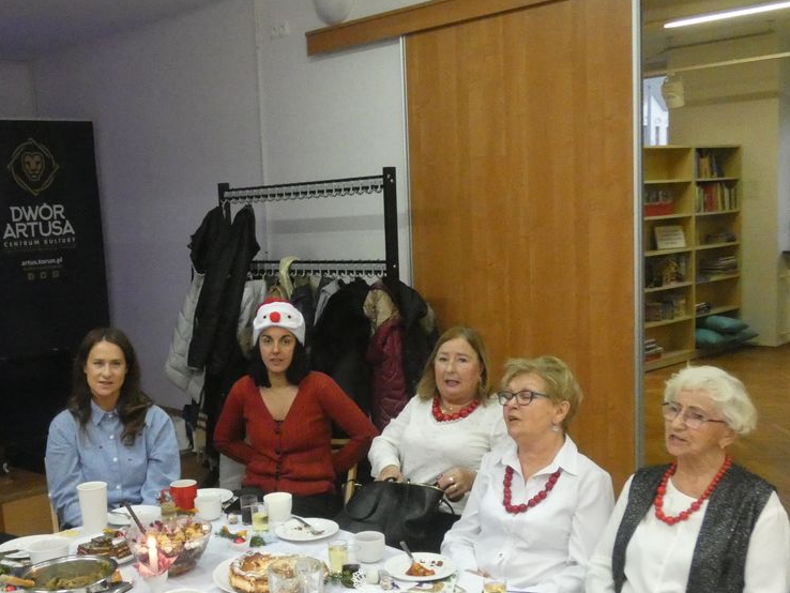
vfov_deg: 33.5
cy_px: 353
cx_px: 272
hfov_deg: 43.3
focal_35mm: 43
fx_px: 982
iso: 1600
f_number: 3.3
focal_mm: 5.5
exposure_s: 1/80
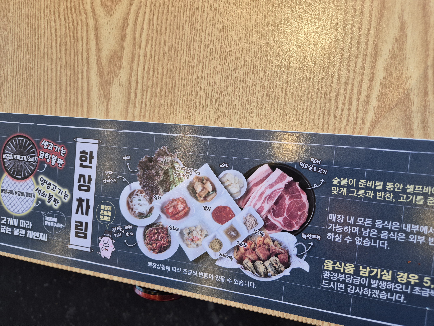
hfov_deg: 73.9
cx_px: 217
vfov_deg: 58.9
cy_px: 163
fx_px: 288
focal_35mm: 23
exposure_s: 1/120
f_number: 1.8
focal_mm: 5.4
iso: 64
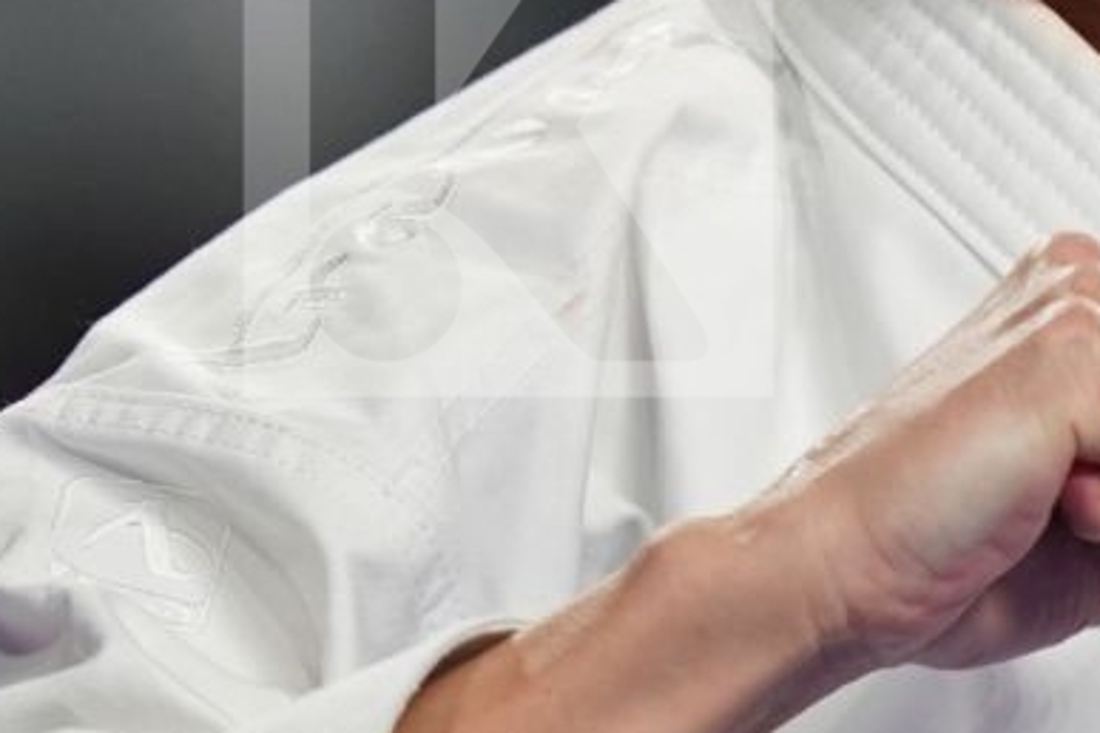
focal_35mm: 2788
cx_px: 1472
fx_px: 85182
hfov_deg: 0.7
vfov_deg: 0.5
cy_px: 139
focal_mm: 400
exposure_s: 1/500
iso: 800
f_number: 2.8
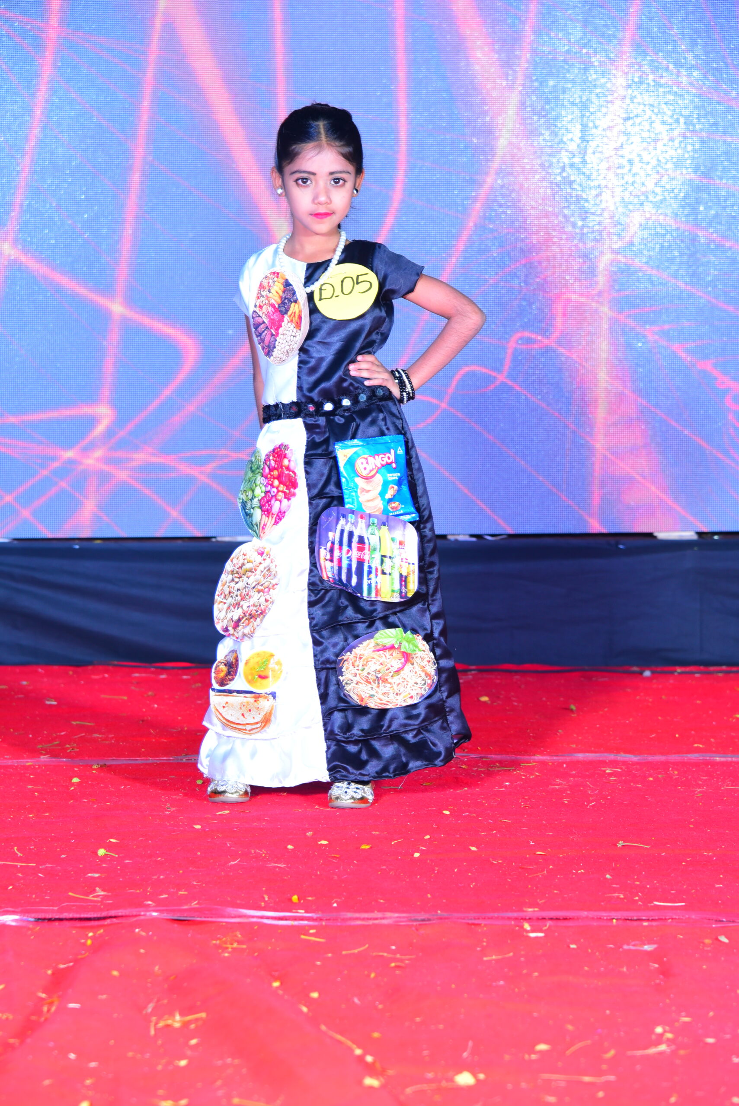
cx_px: 370
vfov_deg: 17.1
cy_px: 553
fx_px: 3691
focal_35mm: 120
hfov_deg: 11.4
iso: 640
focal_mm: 120
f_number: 5.6
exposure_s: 1/125
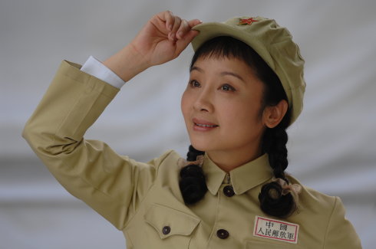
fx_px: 2424
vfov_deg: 5.9
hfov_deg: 8.9
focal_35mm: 232
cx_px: 188
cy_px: 124
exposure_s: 1/750
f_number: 2.8
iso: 200
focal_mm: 155
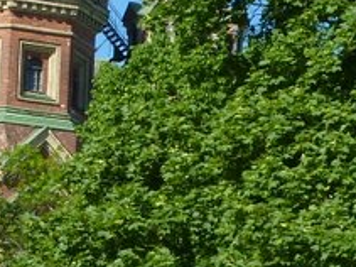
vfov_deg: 4.8
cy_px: -154
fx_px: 3145
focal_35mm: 306
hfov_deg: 6.4
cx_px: -74
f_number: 4
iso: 80
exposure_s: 1/400
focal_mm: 10.3
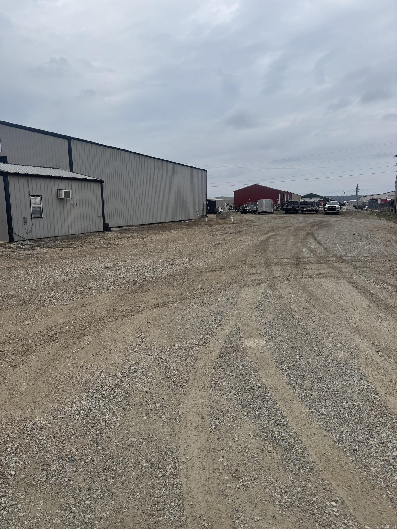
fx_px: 367
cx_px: 198
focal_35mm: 24
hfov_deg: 56.8
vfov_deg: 71.6
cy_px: 264
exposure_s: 1/3802
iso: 80
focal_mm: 6.76
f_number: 1.78
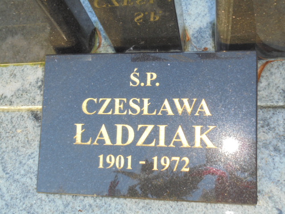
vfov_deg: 33.6
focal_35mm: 43
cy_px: 107
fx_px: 354
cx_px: 142
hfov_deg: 43.9
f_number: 4.5
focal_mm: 7.8
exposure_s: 1/30
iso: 100
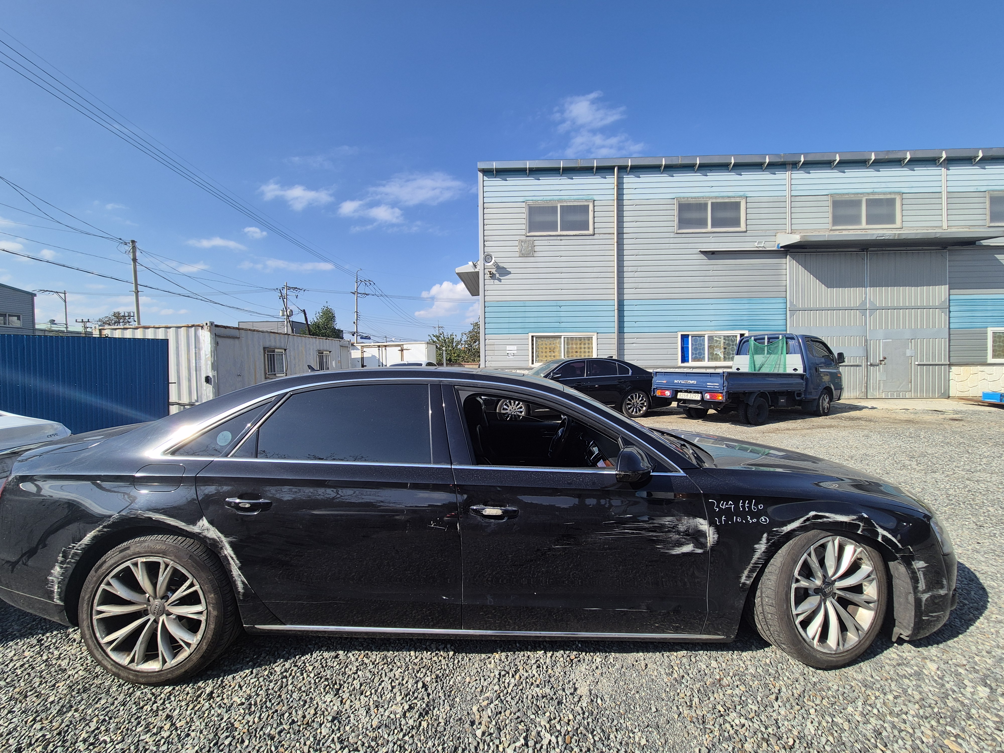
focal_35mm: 13
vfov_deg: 89.9
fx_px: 377
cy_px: 376
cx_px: 502
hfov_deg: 106.2
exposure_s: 1/2048
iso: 50
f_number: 2.2
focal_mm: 2.2
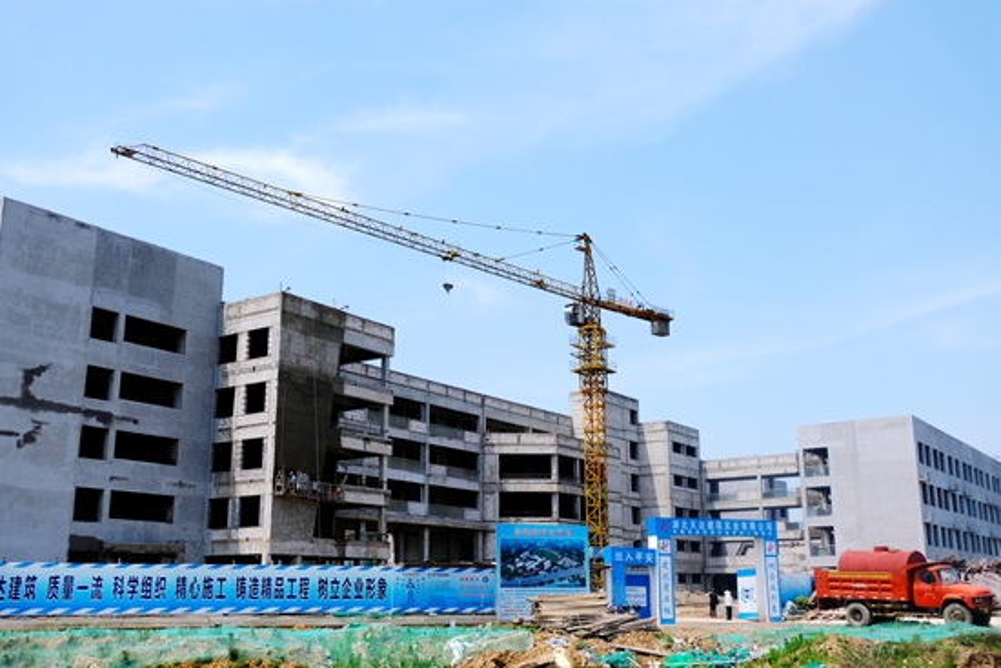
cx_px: 500
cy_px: 334
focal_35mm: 38
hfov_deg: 50.7
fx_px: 1057
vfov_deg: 35.1
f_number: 4
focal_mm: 25.4
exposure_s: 1/1900
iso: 200
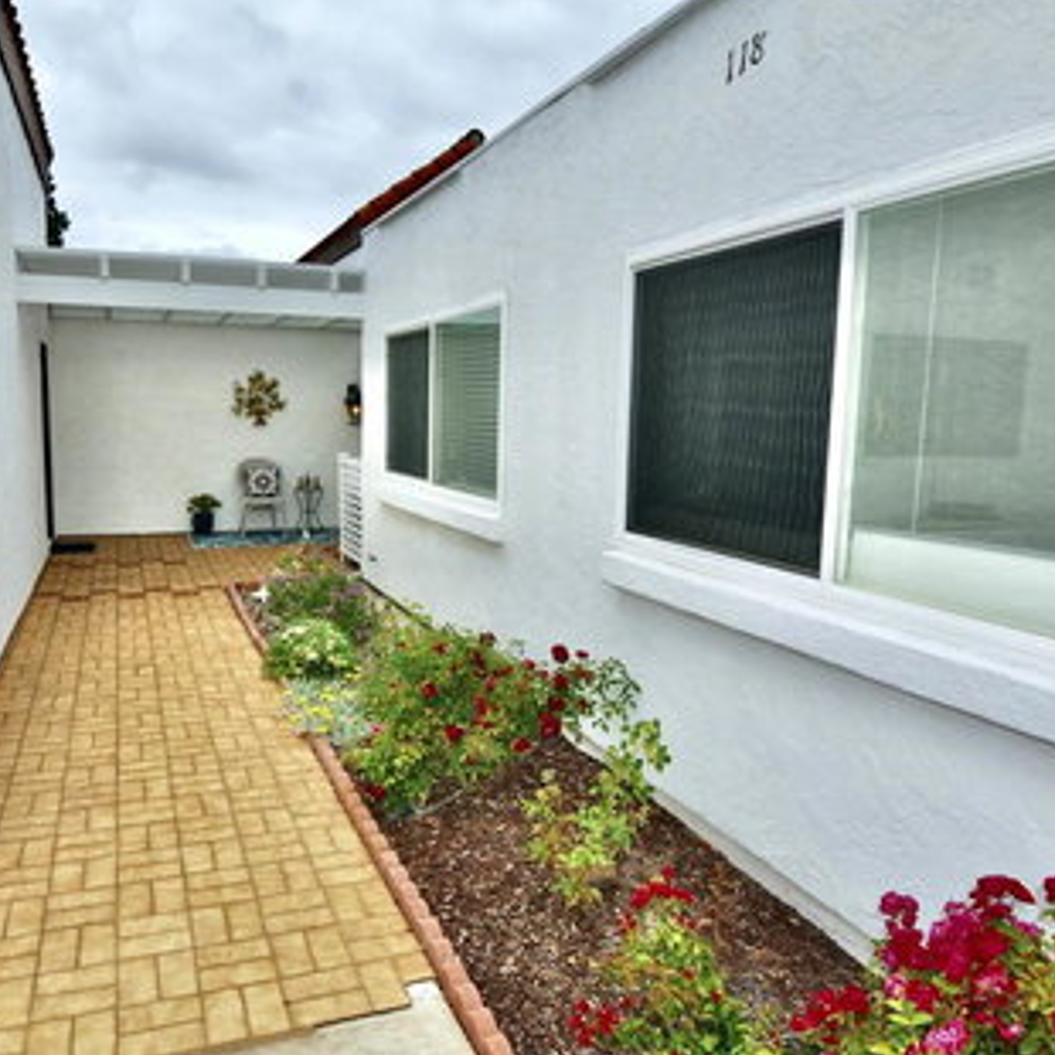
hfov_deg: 61.2
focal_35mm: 26
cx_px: 439
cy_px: 519
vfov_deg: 61.6
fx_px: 885
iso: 200
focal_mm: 13
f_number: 9
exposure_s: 1/200
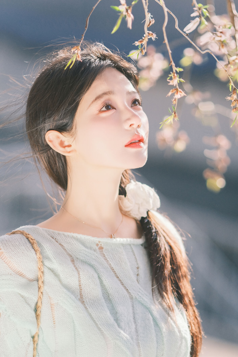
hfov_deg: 6.8
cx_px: 119
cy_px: 178
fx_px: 2013
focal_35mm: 203
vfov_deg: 10.1
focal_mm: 135
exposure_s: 1/3500
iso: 1000
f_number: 2
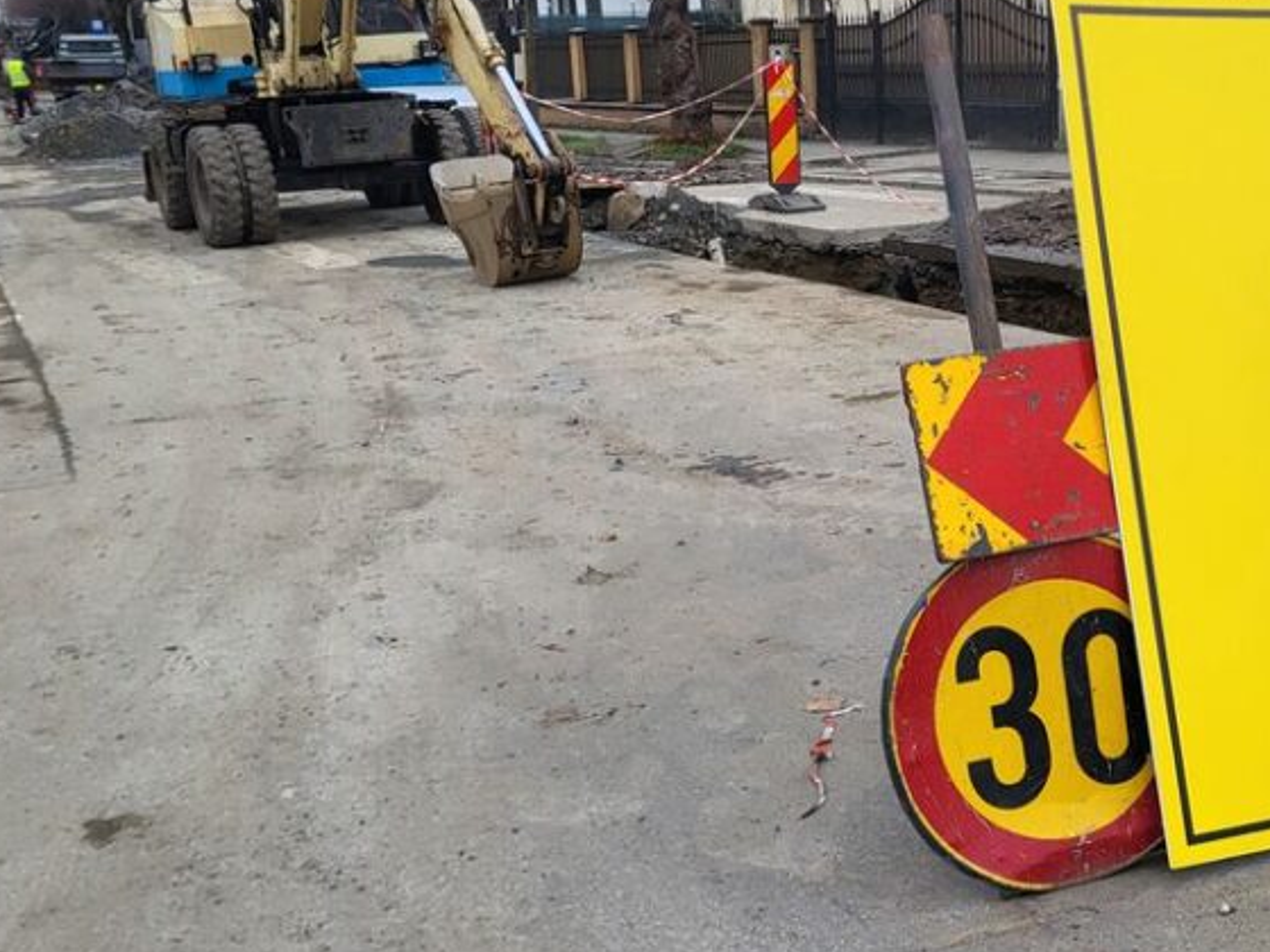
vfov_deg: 31.5
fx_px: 1688
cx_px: 912
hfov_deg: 40.4
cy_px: 482
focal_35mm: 46
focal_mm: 5.4
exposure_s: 1/636
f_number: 1.8
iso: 40
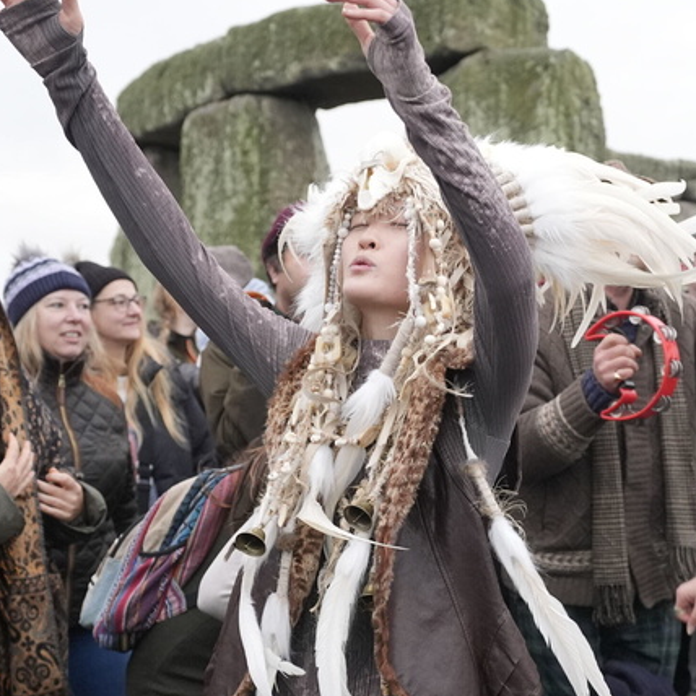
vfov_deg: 27.3
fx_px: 1433
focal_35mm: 63
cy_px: 391
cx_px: 602
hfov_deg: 26.5
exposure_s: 1/500
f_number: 2.8
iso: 2500
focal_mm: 31
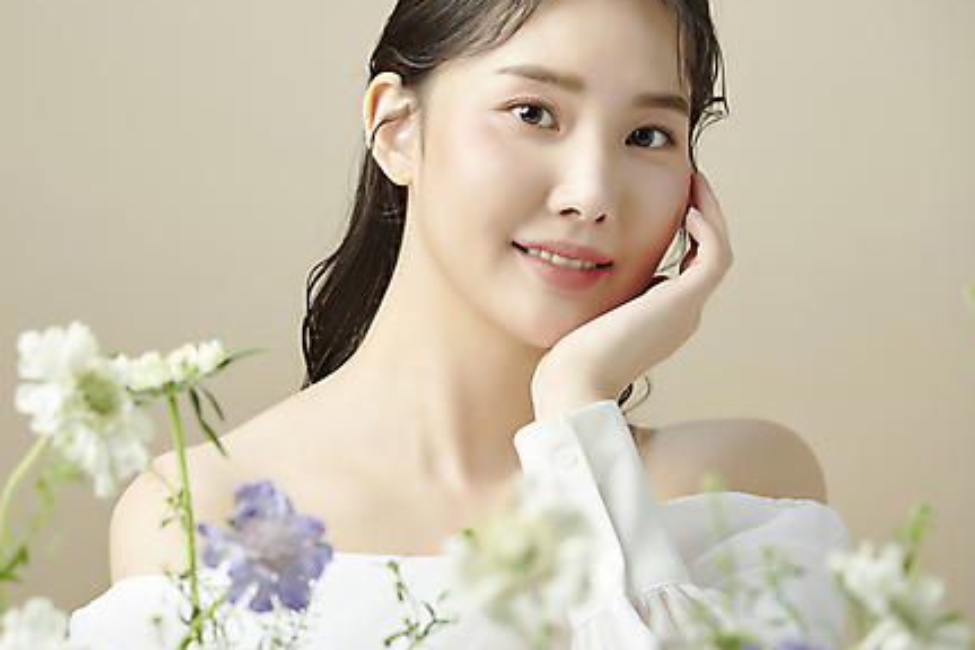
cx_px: 370
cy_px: 257
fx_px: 6391
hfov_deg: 8.7
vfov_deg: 5.8
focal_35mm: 236
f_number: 5.6
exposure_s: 1/125
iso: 64
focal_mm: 170
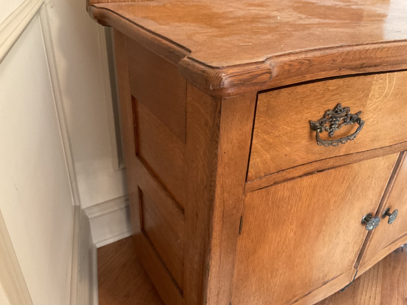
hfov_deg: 61.7
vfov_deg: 48.2
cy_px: 152
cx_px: 204
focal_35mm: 29
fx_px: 341
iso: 320
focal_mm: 3
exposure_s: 1/40
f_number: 1.8
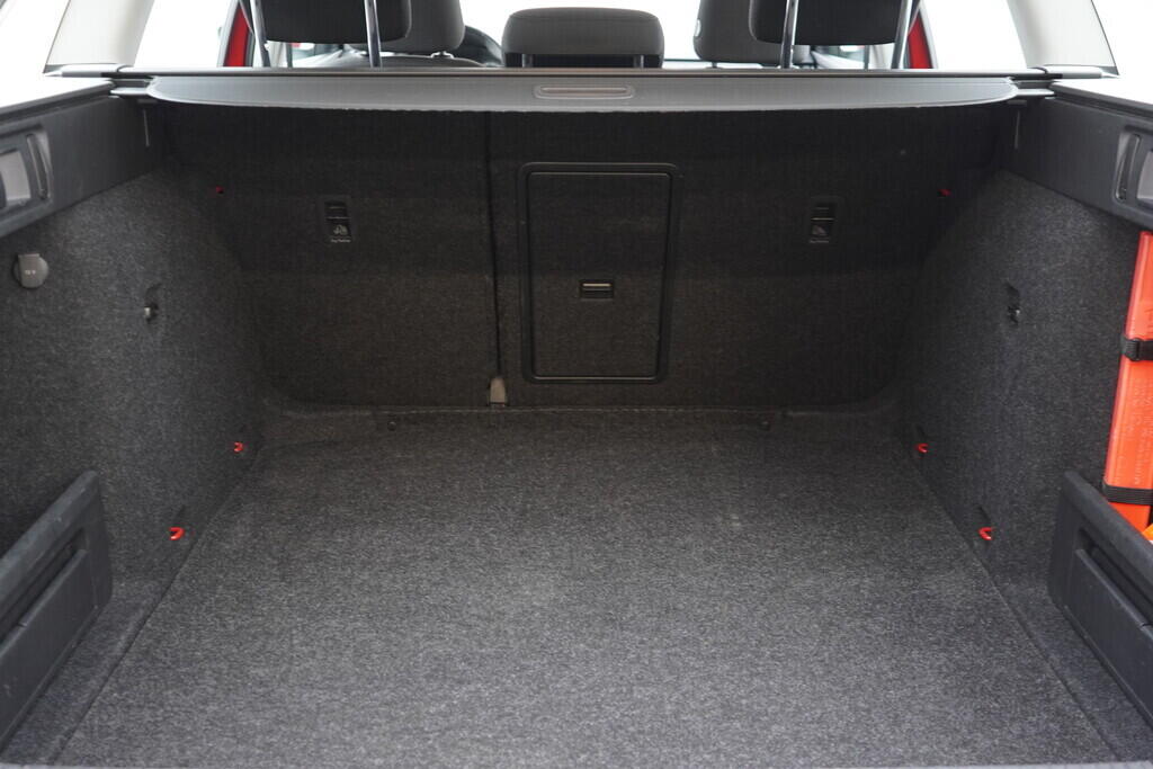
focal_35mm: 36
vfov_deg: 36.9
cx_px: 576
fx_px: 1153
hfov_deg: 53.1
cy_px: 384
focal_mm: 24
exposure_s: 1/40
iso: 800
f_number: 2.8
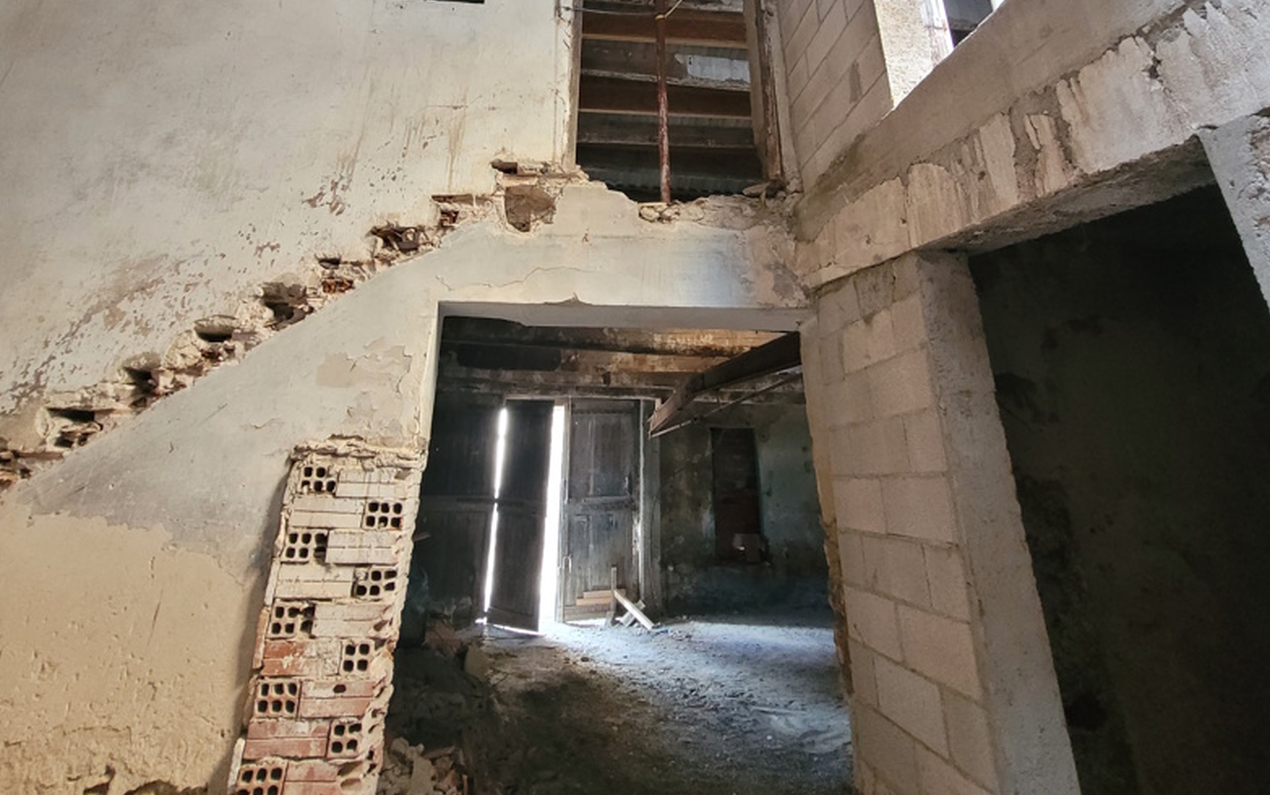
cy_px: 165
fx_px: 658
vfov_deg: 57.8
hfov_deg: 88.0
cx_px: 629
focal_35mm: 19
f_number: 2.2
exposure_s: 1/33
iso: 500
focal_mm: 1.74
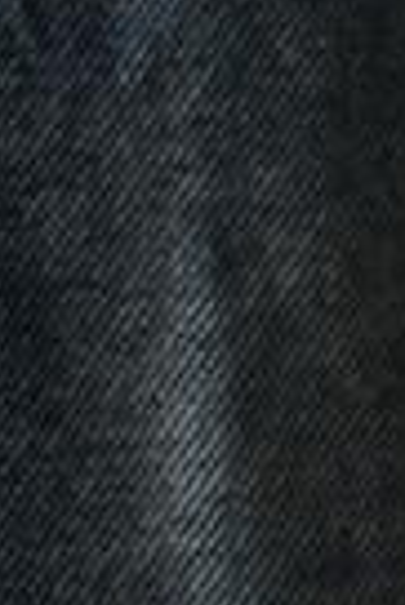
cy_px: 129
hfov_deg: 4.1
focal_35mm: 331
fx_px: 5571
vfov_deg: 6.2
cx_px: -265
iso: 800
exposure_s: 1/50
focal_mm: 35
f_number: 1.8
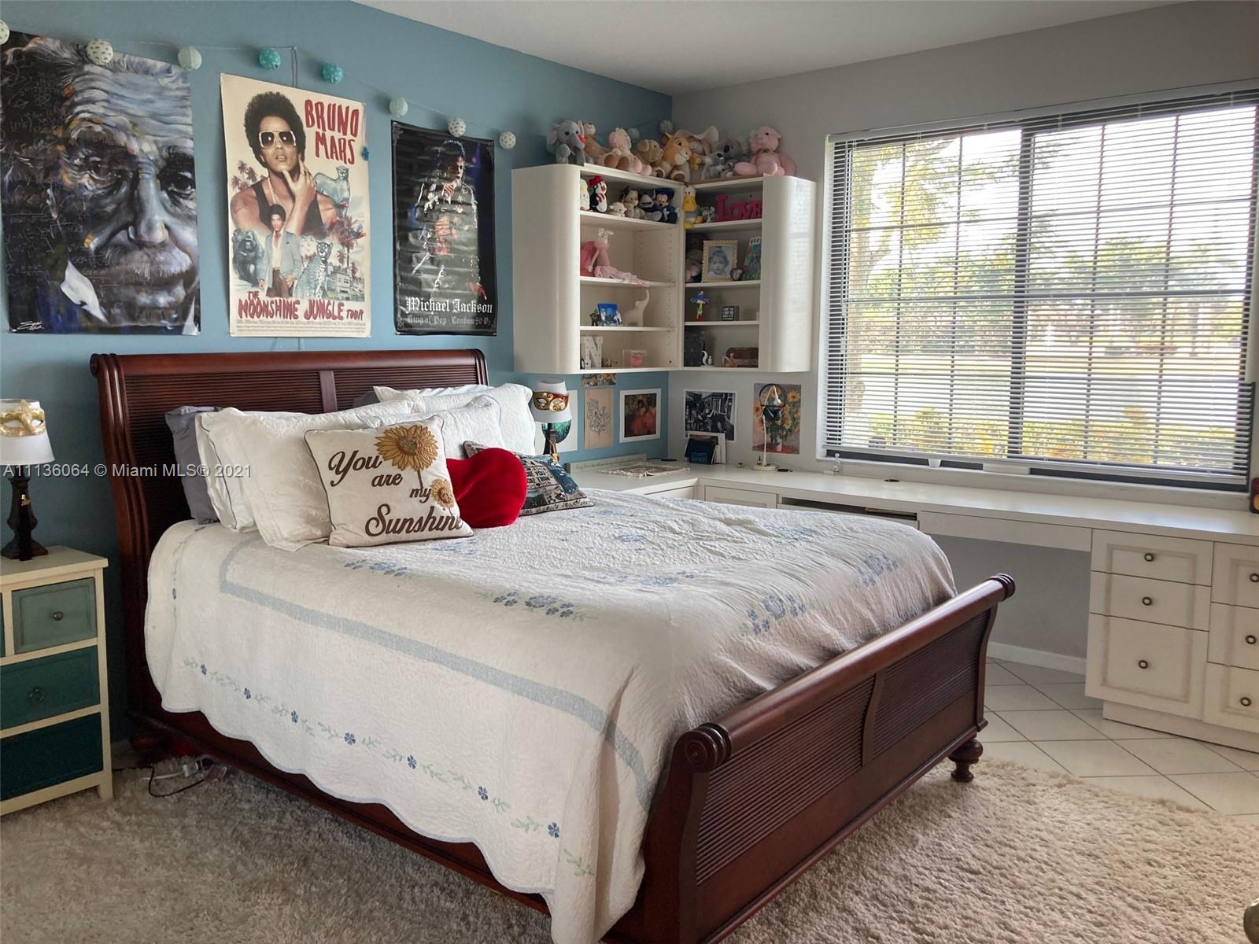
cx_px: 630
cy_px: 472
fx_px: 1018
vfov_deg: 49.7
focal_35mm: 28
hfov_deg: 63.4
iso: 64
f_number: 1.8
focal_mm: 3.99
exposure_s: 1/60
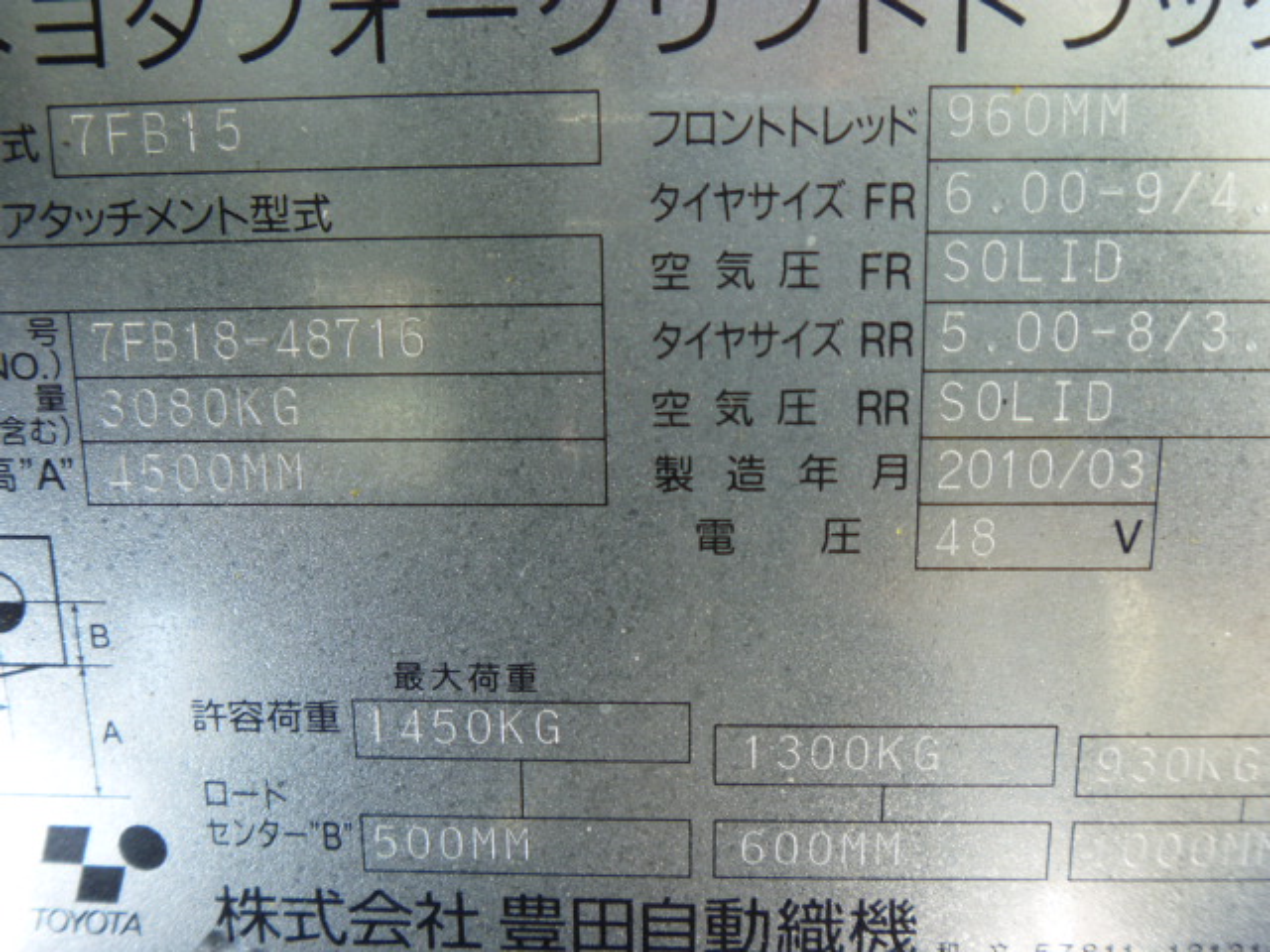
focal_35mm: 35
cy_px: 476
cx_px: 635
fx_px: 1284
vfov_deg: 40.7
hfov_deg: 52.6
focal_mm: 6.3
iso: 80
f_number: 3.5
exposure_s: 1/40
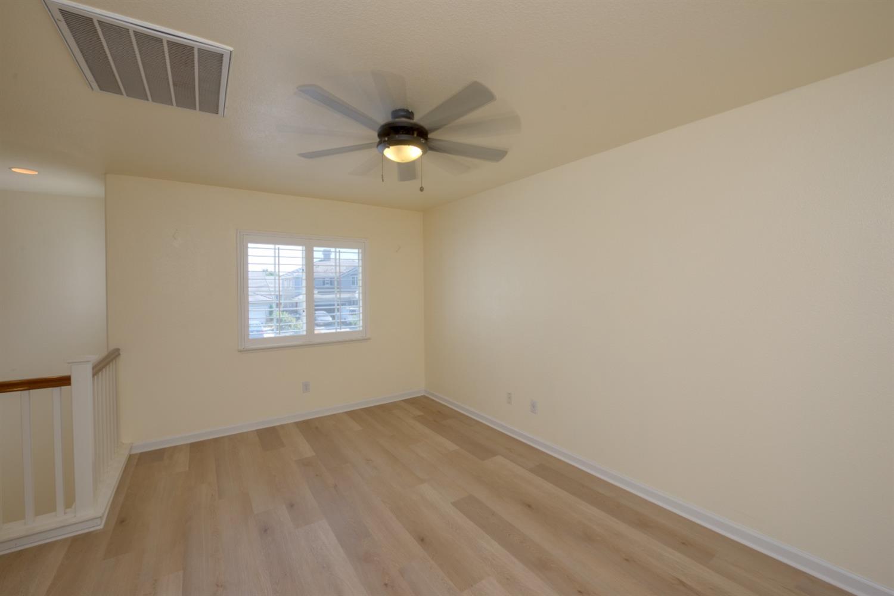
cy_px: 298
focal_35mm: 14
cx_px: 447
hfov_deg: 104.3
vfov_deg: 81.2
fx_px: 348
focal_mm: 14
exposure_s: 1/30
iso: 400
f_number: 10
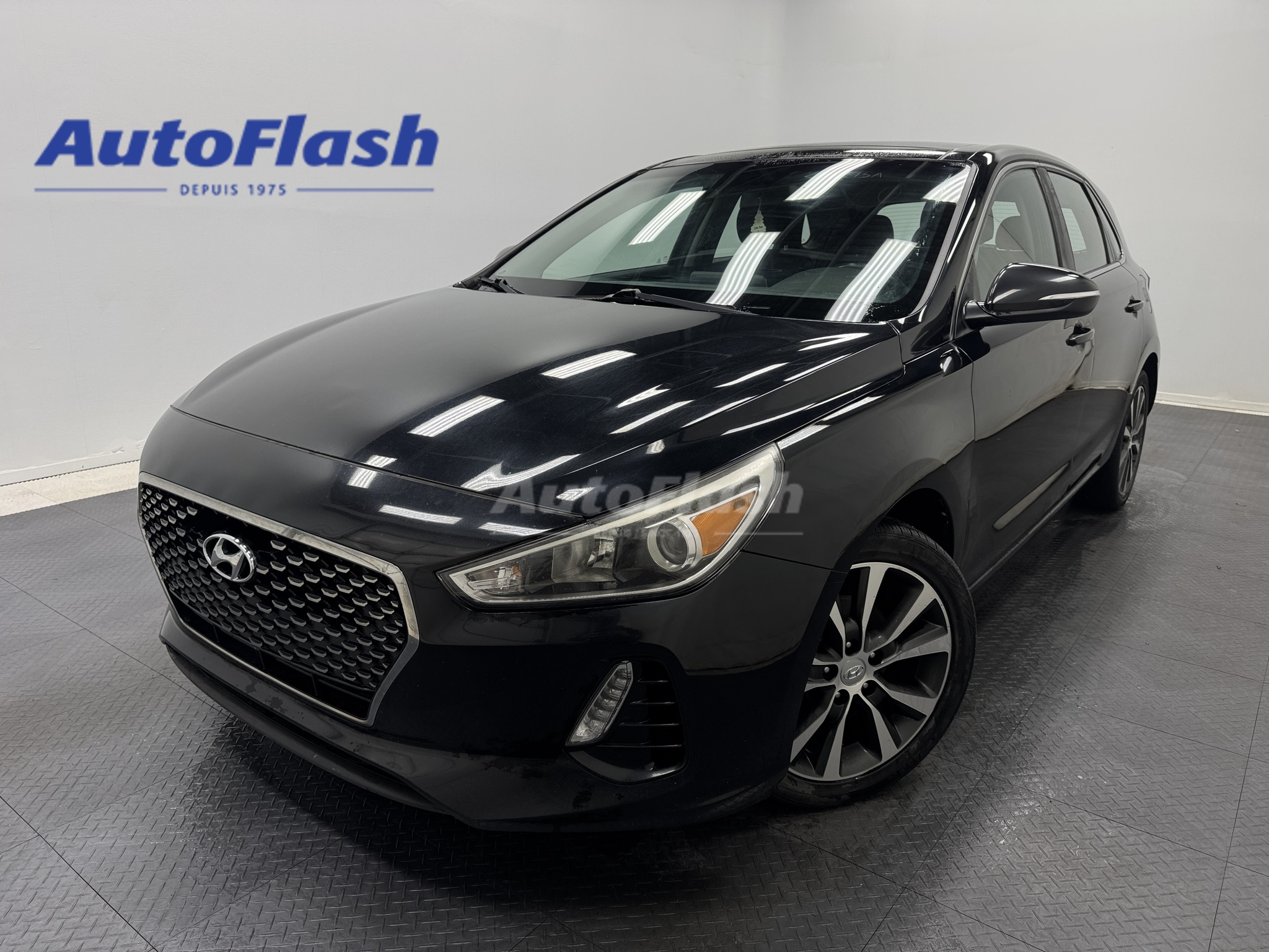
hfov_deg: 71.6
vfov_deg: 56.8
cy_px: 476
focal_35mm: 24
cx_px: 634
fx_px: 880
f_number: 1.78
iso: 80
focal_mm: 6.76
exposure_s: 1/430
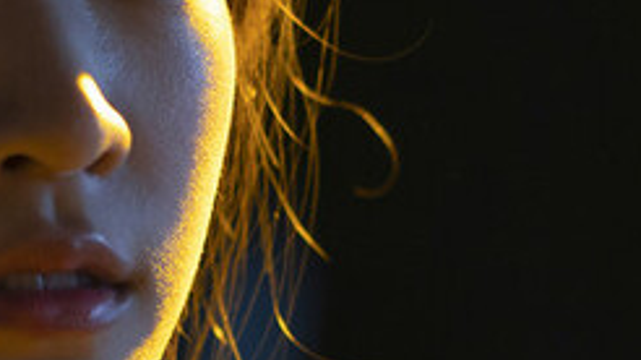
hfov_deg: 5.0
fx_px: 7372
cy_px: 644
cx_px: 175
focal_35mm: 434
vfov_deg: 2.8
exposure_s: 1/250
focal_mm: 85
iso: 800
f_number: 2.5
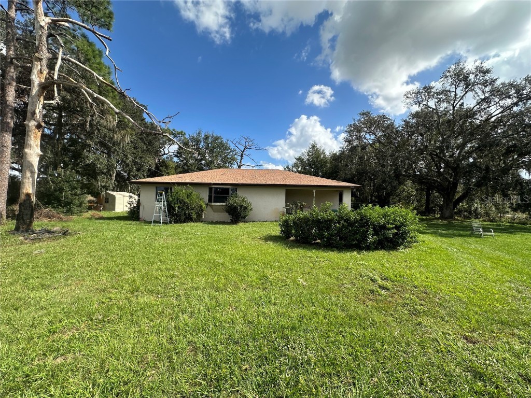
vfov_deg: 85.7
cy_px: 199
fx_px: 215
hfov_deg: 102.1
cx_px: 266
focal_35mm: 14
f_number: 2.2
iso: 50
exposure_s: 1/1401
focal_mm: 2.22
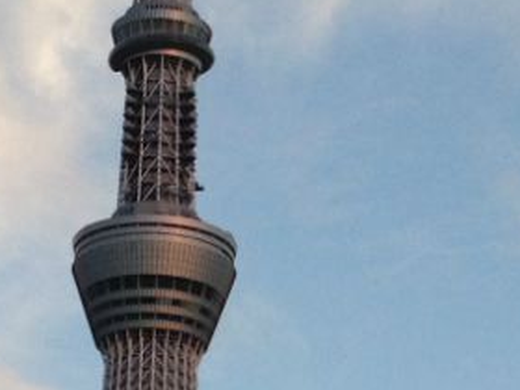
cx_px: 332
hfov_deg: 9.9
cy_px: 349
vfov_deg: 7.4
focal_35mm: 200
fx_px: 3004
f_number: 2.4
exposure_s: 1/289
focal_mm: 4.28
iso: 50
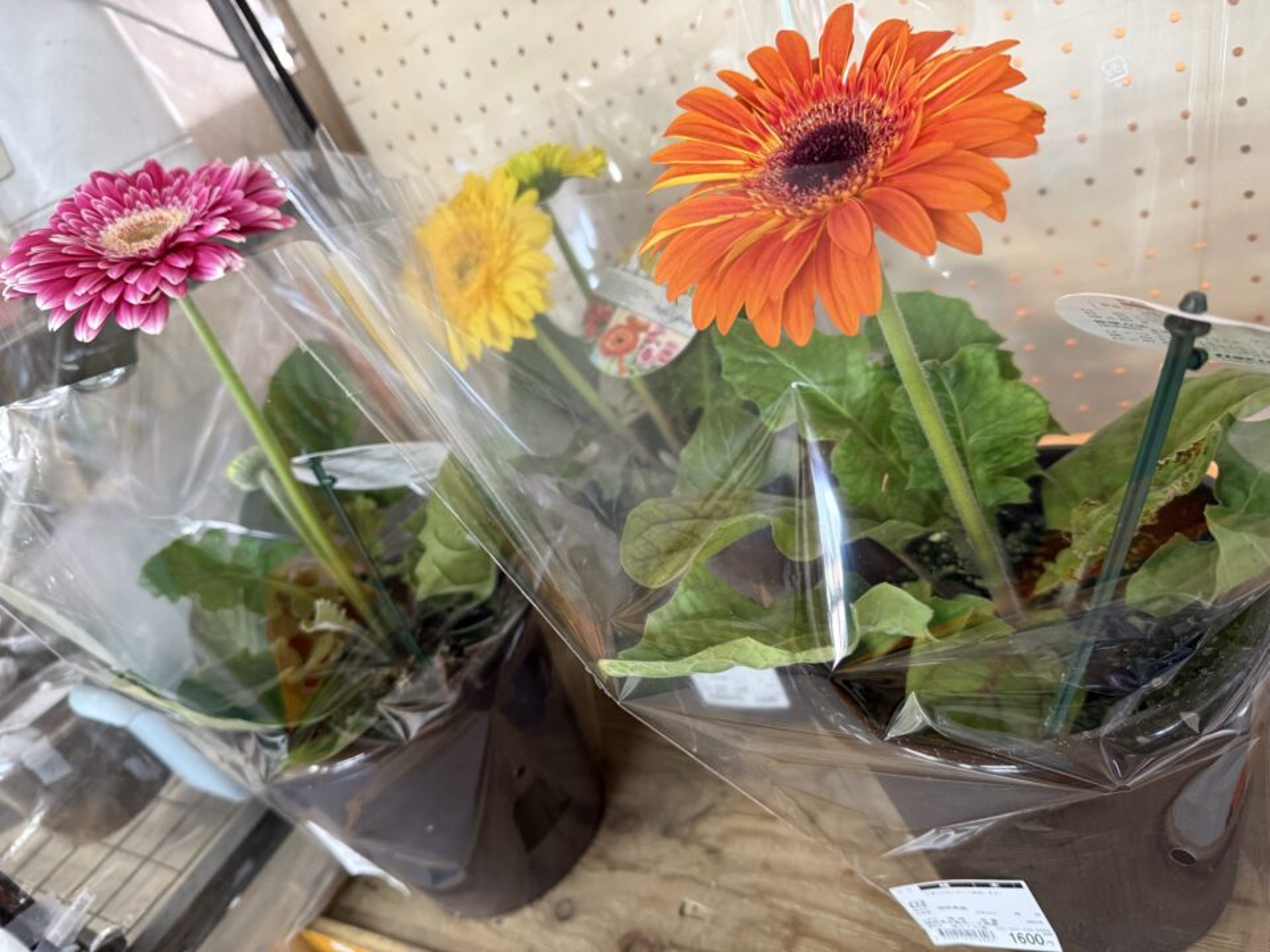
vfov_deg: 56.8
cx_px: 635
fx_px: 881
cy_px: 476
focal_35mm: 24
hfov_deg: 71.6
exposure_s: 1/60
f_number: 1.78
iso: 320
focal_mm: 6.76
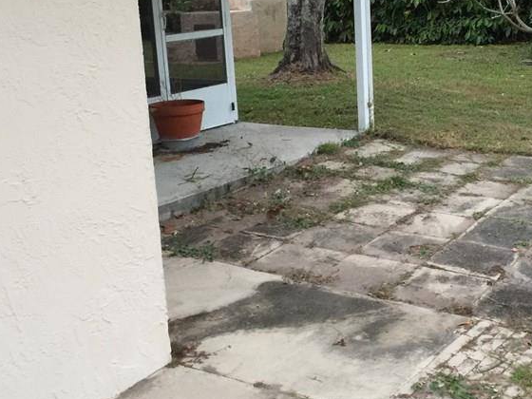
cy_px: 169
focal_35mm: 53
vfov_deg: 27.5
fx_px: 815
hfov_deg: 35.5
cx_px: 390
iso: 80
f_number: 2.2
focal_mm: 4.15
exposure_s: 1/4
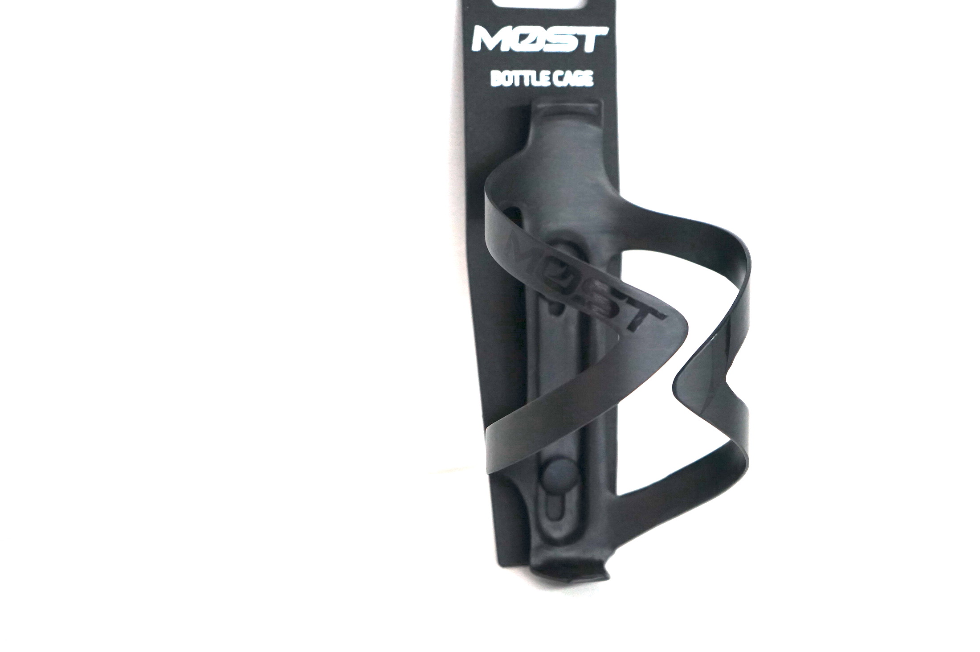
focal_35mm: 57
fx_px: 1550
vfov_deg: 23.7
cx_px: 490
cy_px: 326
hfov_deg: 35.1
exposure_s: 1/160
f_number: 5
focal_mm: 57
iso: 1600
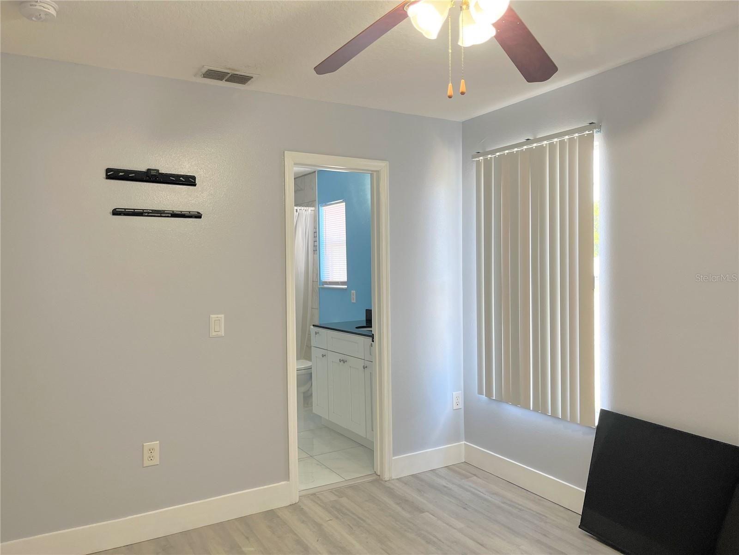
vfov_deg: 53.1
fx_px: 555
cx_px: 370
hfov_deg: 67.3
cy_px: 278
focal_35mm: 26
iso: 100
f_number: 1.6
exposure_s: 1/120
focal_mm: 5.1
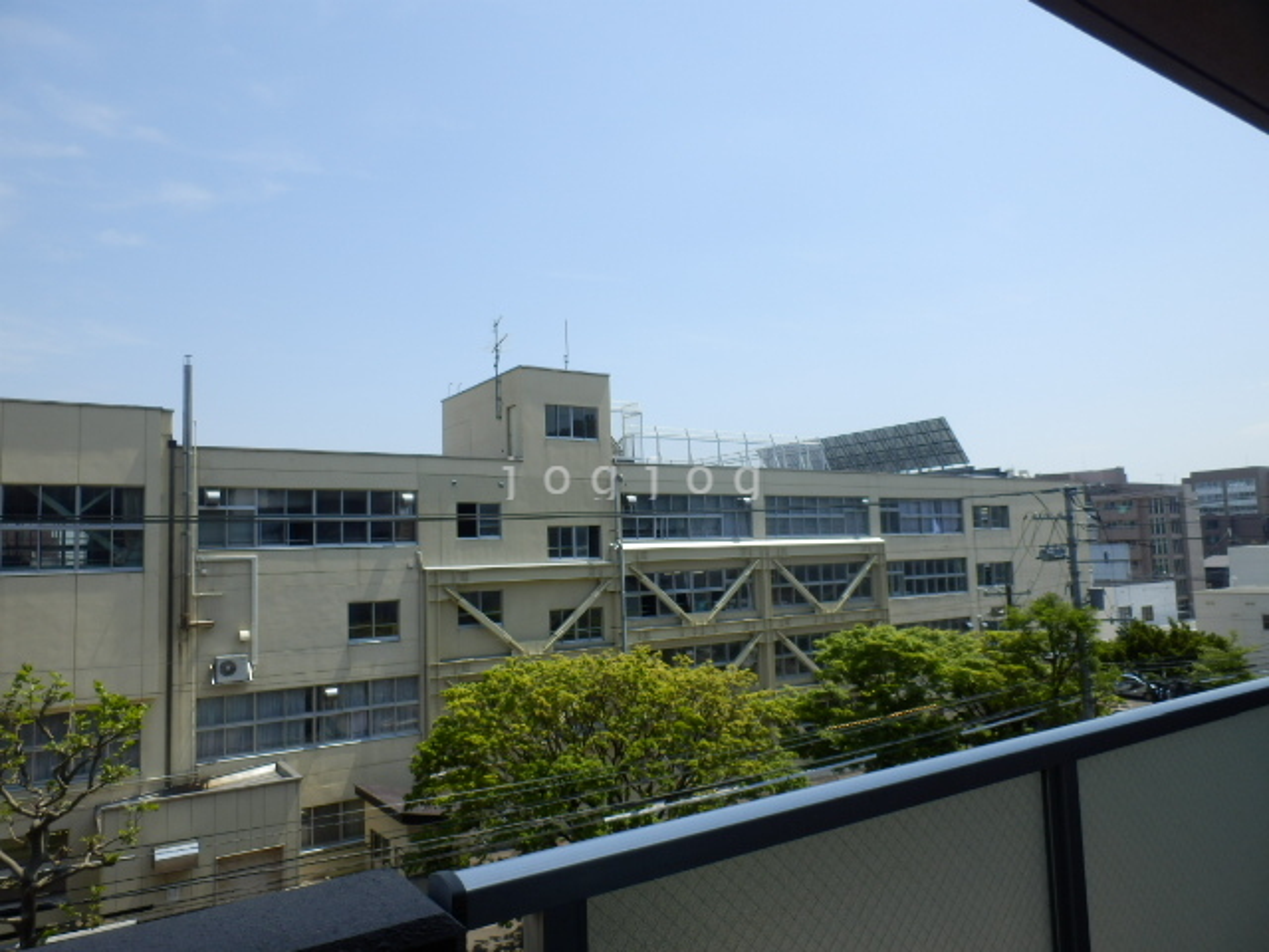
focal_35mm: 24
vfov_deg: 56.8
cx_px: 634
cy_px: 476
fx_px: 880
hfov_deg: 71.6
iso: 80
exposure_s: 1/160
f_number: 7.9
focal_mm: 4.2
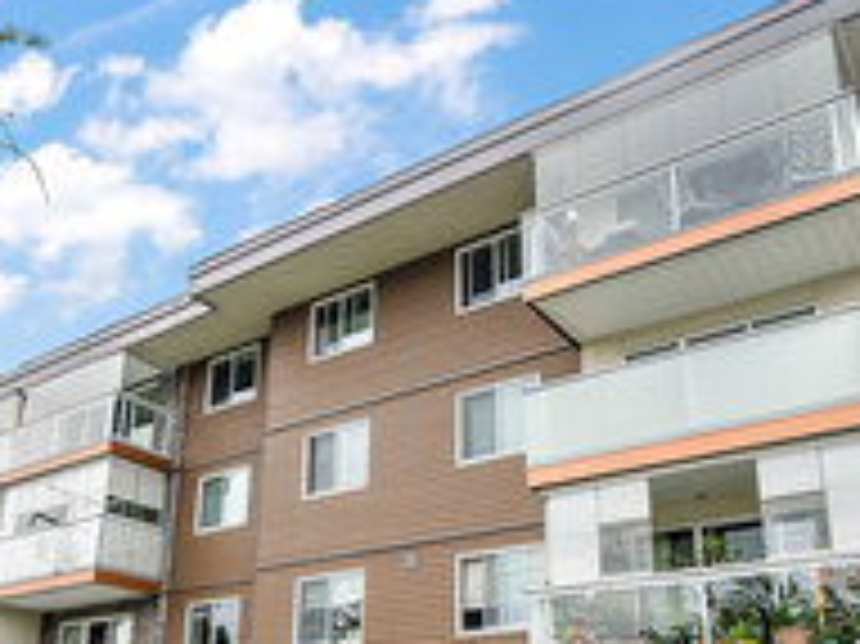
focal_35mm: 35
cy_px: 513
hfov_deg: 52.6
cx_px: 407
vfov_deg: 39.1
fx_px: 869
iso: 320
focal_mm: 16
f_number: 7.1
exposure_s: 1/160
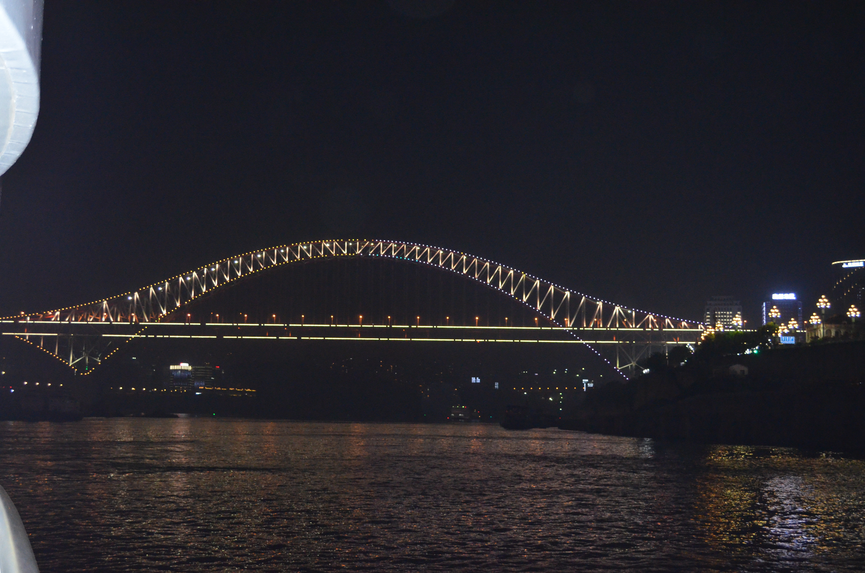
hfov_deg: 45.0
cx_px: 432
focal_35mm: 44
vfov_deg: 30.7
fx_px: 1043
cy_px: 286
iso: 3200
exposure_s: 1/60
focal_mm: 29
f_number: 4.5
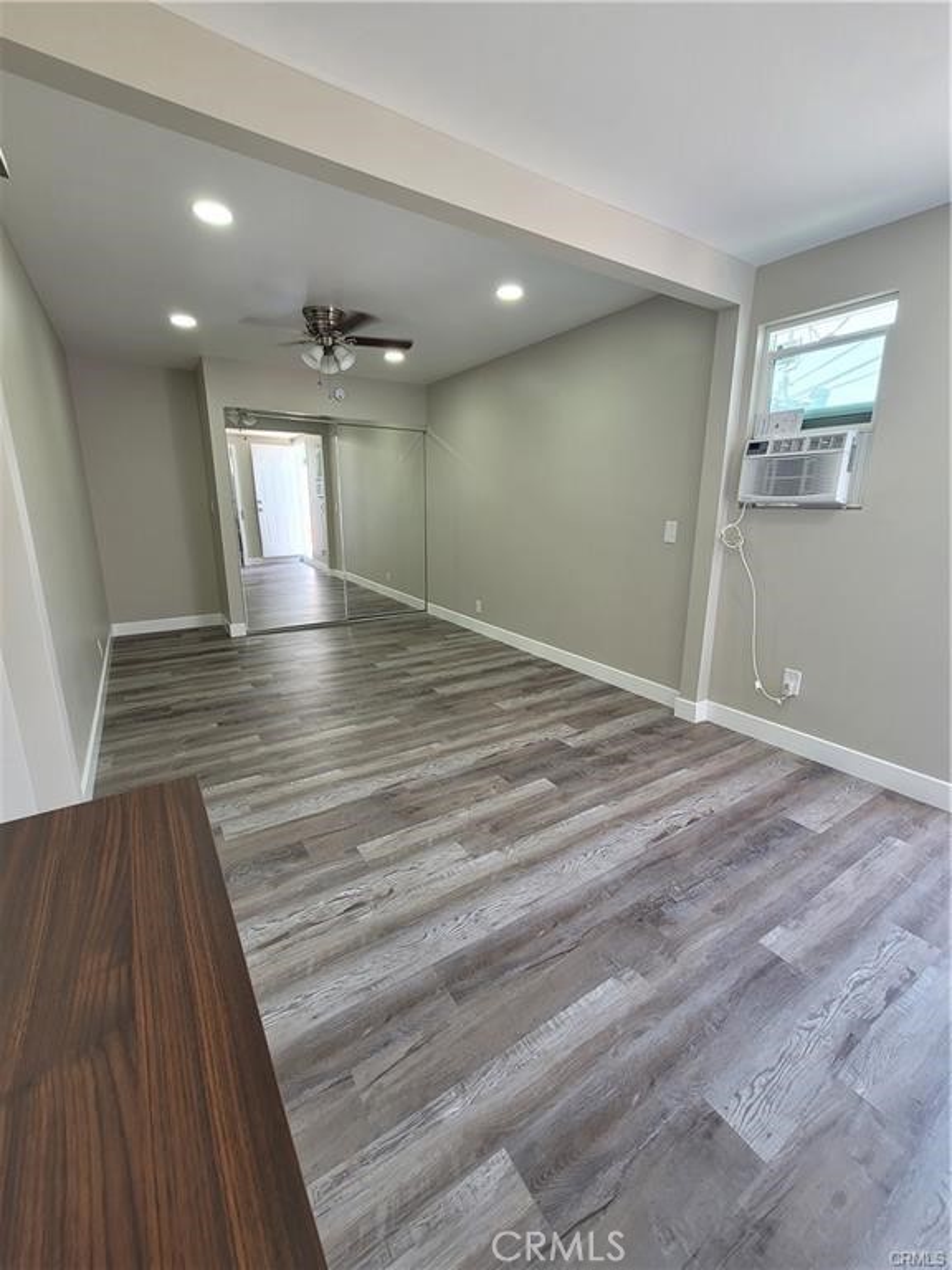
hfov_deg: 89.9
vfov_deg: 106.2
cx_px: 476
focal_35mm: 13
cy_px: 635
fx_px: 477
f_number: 2.2
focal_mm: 2.2
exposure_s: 1/60
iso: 80
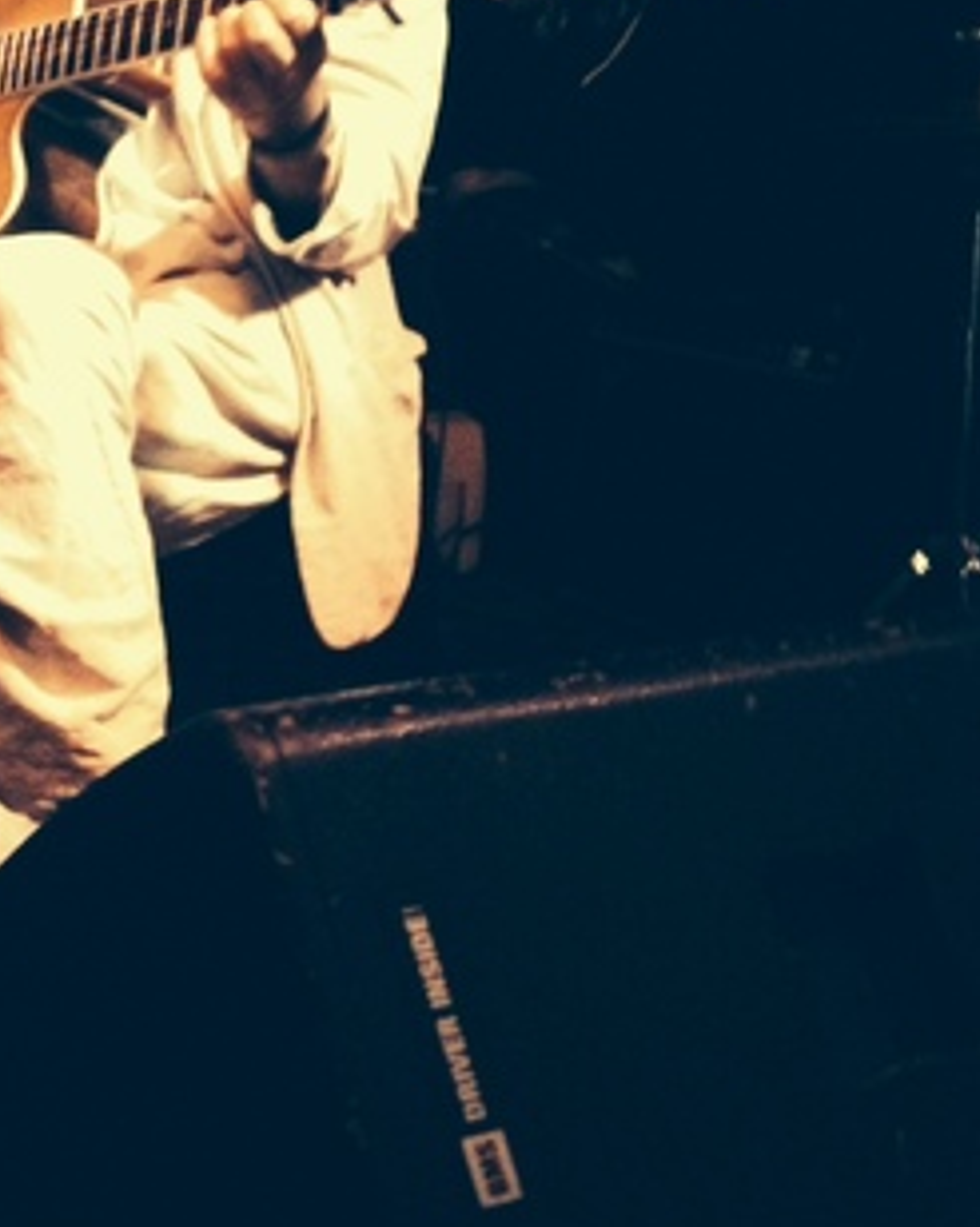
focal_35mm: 74
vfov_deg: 25.7
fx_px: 2686
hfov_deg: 20.1
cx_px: 4
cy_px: 508
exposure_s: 1/15
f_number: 2.4
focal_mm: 4.28
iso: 800
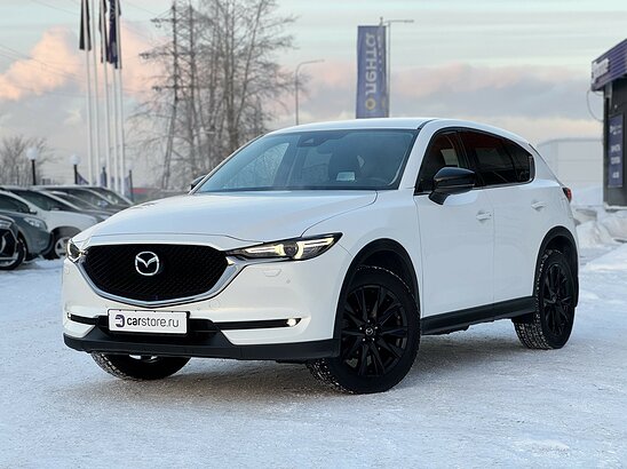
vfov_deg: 19.1
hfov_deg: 25.4
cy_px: 234
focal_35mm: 77
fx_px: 1393
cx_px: 314
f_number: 2.8
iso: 64
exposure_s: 1/99
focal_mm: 9
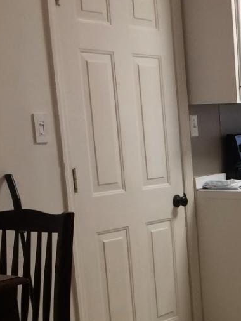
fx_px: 816
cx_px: 359
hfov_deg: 15.5
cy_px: 298
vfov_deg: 21.7
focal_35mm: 88
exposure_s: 1/30
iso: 80
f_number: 2.2
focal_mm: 4.15
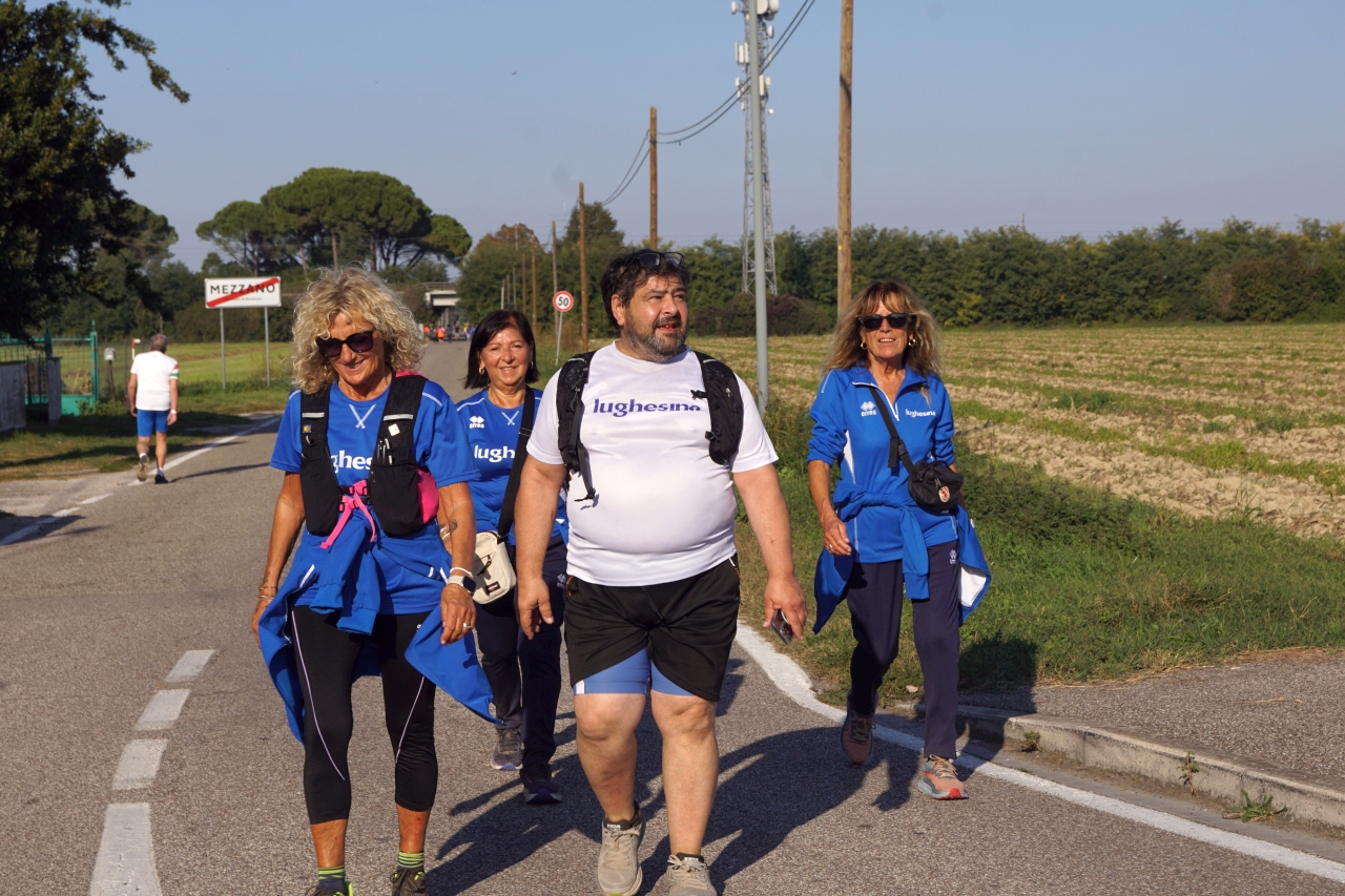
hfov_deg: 24.6
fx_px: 3082
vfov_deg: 16.5
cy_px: 448
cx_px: 672
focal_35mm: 82
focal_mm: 55
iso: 100
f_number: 13
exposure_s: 1/250
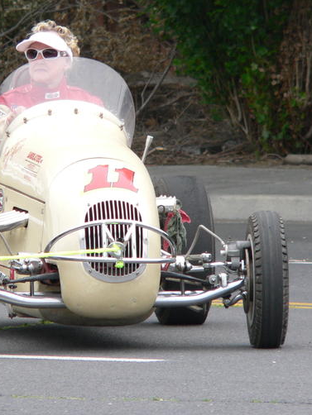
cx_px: 146
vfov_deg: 2.9
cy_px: 205
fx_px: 8165
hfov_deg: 2.2
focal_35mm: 680
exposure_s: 1/200
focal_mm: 72
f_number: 4
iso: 80
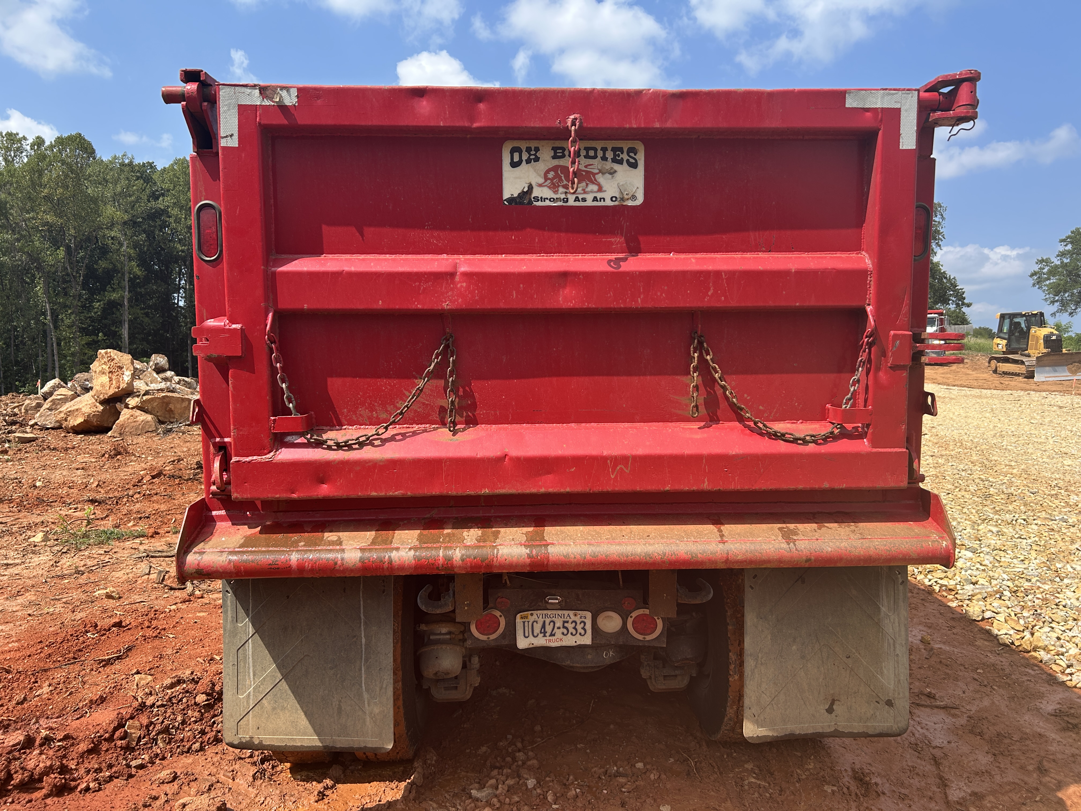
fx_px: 812
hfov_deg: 67.3
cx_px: 540
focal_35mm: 26
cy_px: 406
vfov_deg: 53.1
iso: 50
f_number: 1.5
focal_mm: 5.7
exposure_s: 1/1808
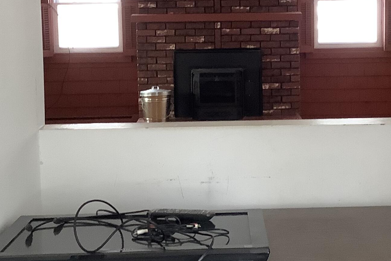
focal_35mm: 75
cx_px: 245
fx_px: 815
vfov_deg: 18.1
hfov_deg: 26.9
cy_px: 80
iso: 160
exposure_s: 1/60
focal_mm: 3.3
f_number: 2.4
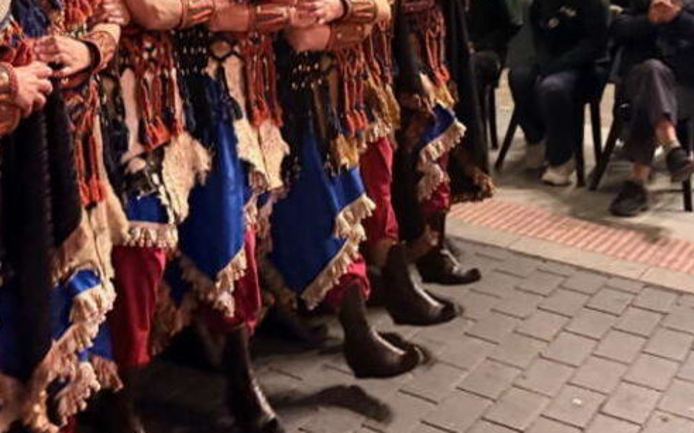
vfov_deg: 23.8
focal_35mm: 53
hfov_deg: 38.1
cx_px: 300
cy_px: 48
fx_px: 1002
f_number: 1.78
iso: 1000
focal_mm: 6.76
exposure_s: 1/33
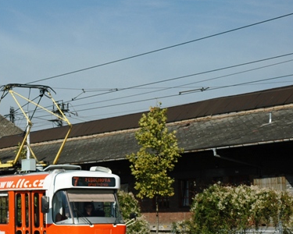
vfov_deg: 13.5
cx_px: 13
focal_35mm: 114
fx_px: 989
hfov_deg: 16.6
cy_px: 158
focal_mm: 38
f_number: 7.1
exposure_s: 1/1000
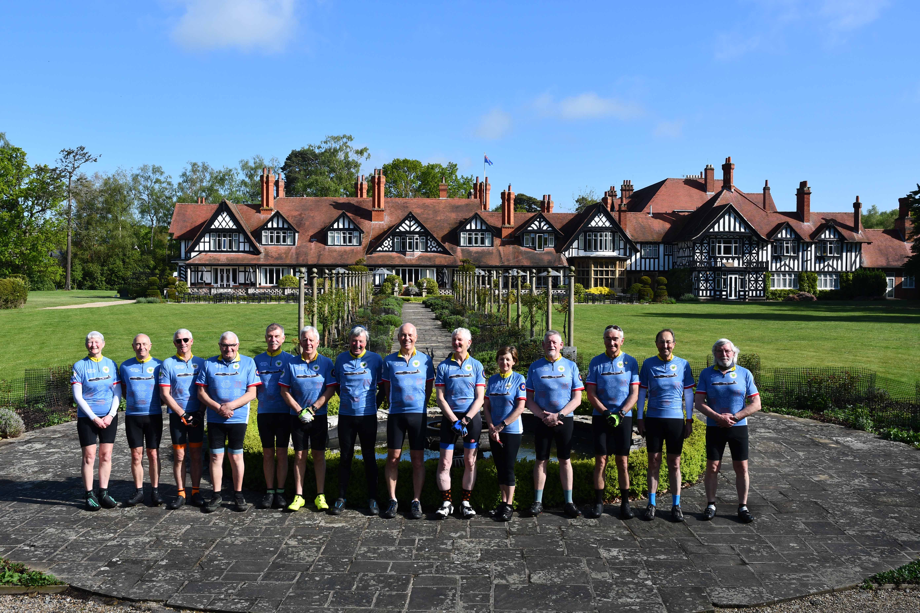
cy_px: 306
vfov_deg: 36.9
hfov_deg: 53.1
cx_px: 460
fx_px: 920
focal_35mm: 36
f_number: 8
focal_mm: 24
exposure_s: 1/250
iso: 100
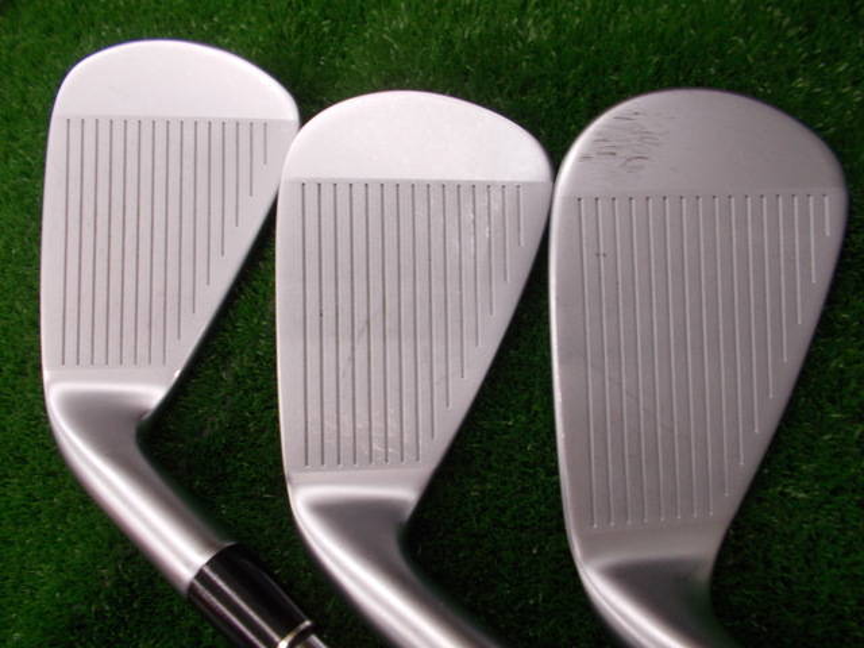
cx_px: 432
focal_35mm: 26
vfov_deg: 53.1
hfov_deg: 67.3
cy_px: 324
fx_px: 649
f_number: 3.2
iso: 140
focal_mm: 4.6
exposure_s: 1/25
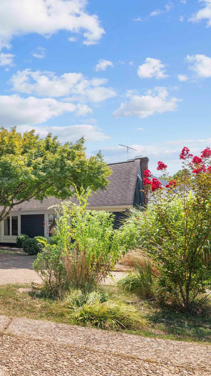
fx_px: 229
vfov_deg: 78.7
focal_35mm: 23
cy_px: 195
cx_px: -49
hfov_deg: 36.6
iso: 100
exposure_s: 1/40
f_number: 10
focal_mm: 14
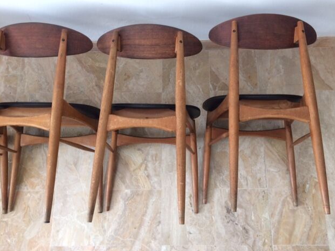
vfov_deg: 46.8
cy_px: 128
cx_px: 173
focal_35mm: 30
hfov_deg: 60.0
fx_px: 290
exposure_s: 1/33
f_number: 2.2
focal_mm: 4.15
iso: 160
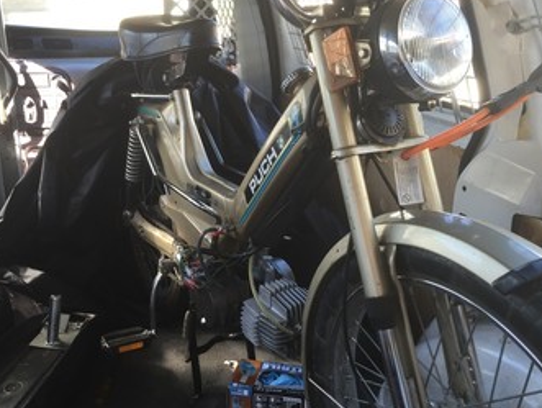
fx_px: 549
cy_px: 185
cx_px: 239
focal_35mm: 35
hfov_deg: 52.5
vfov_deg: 40.7
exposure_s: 1/60
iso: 40
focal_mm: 4.15
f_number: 2.2
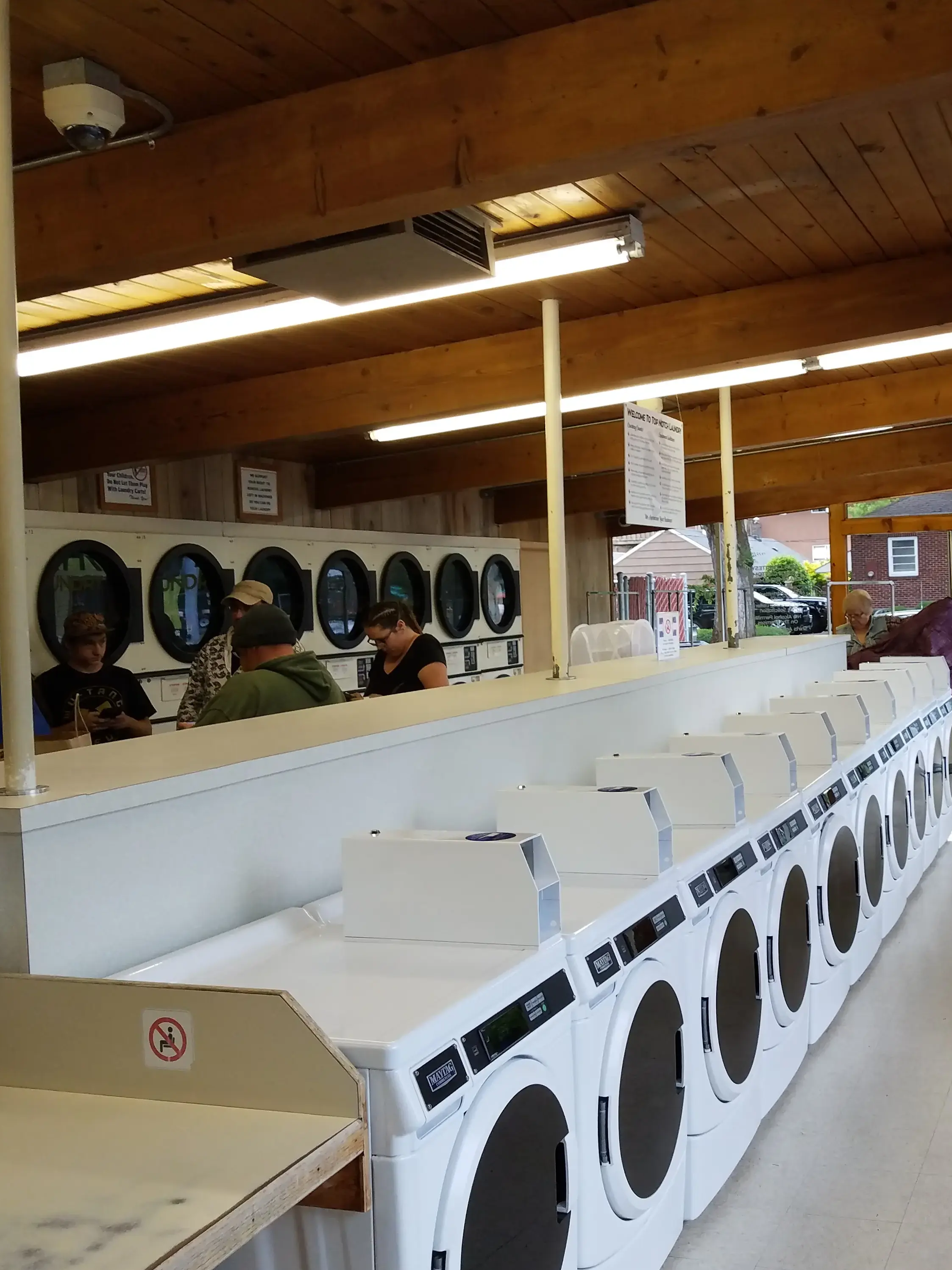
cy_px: 640
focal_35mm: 35
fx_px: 1284
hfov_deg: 39.4
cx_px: 732
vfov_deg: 52.6
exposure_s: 1/120
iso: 80
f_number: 1.7
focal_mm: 4.2
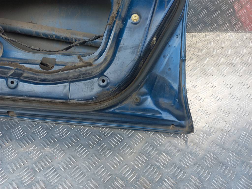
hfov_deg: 69.4
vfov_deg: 54.9
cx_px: 126
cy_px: 94
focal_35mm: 25
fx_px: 182
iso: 32
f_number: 1.8
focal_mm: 4.6
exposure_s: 1/100
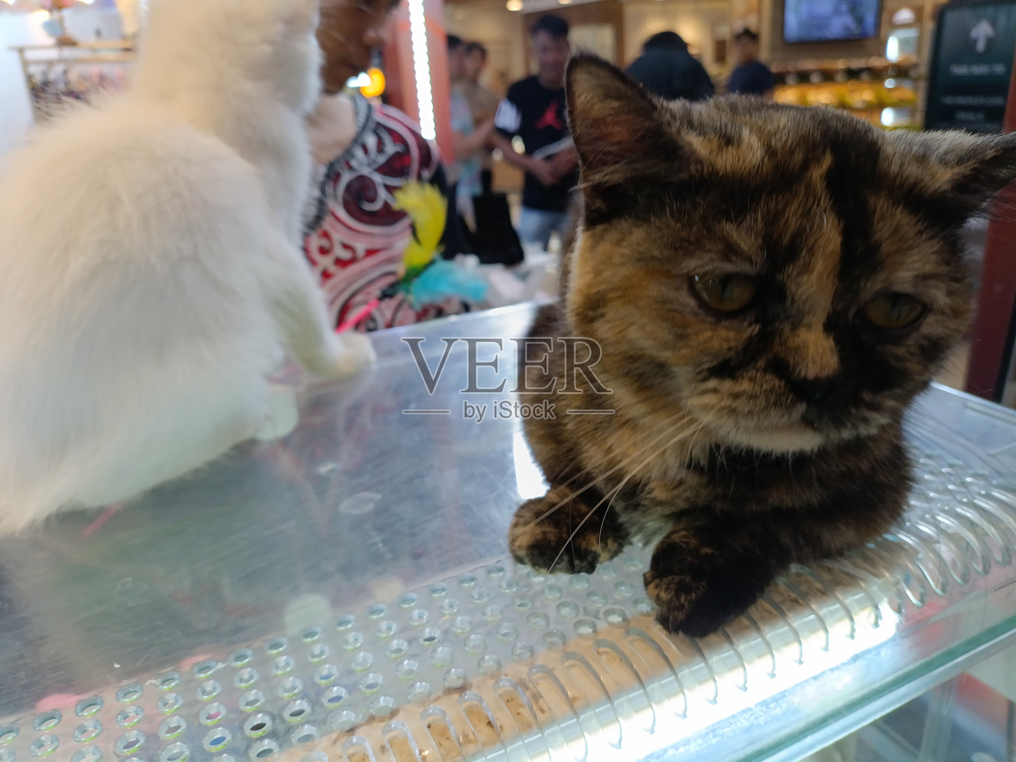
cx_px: 508
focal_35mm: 25
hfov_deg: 69.4
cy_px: 381
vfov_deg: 54.9
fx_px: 734
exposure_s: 1/50
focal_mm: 4.71
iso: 250
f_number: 1.7
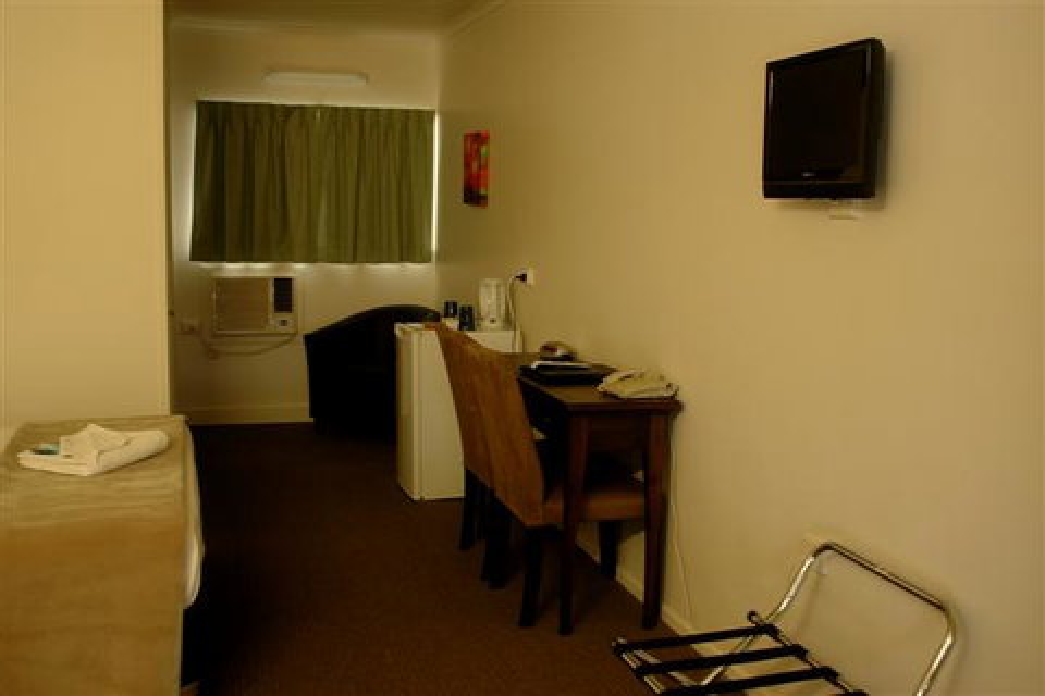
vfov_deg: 36.9
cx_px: 522
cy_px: 348
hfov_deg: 53.1
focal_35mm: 36
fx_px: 1045
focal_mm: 24
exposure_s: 1/15
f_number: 2.8
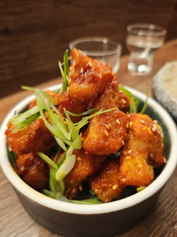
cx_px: 88
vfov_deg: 73.9
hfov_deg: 58.9
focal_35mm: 23
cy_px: 118
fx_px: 157
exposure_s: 1/52
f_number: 1.7
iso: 160
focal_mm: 6.3
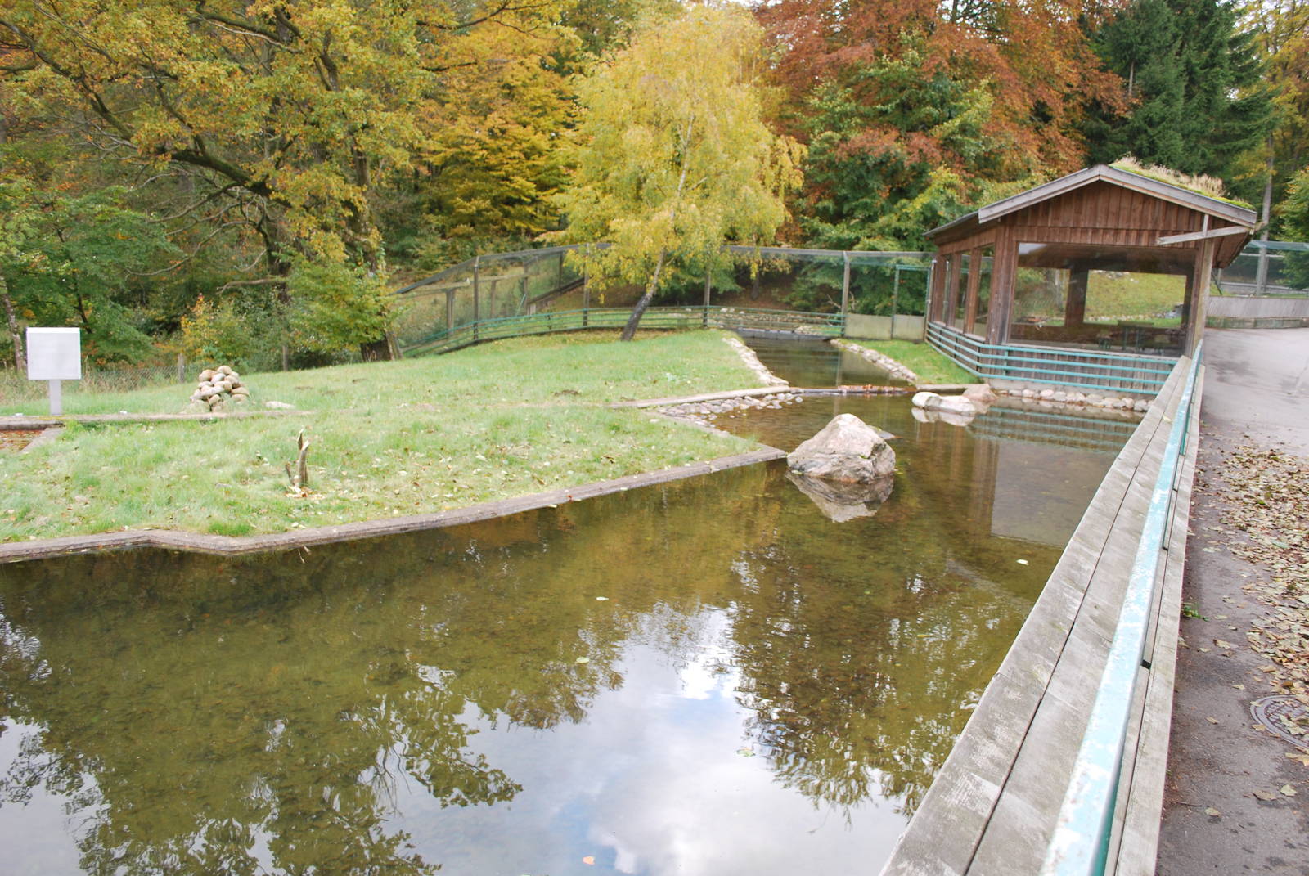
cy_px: 438
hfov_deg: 67.3
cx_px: 654
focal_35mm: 27
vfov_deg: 48.0
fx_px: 983
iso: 200
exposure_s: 1/80
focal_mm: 18
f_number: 4.5
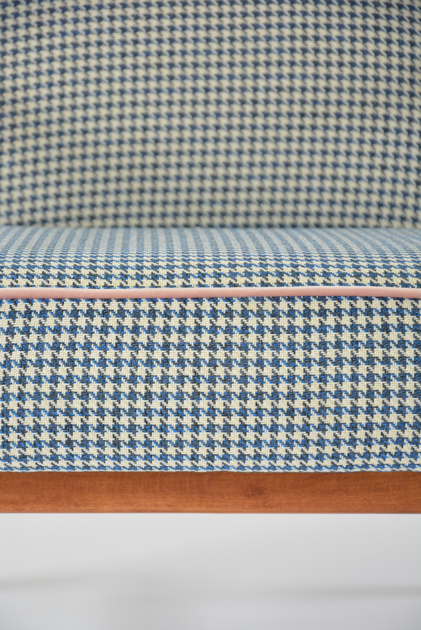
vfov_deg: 15.2
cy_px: 315
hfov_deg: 10.2
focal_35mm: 135
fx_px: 2364
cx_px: 210
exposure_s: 1/125
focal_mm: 90
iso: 800
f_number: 5.6
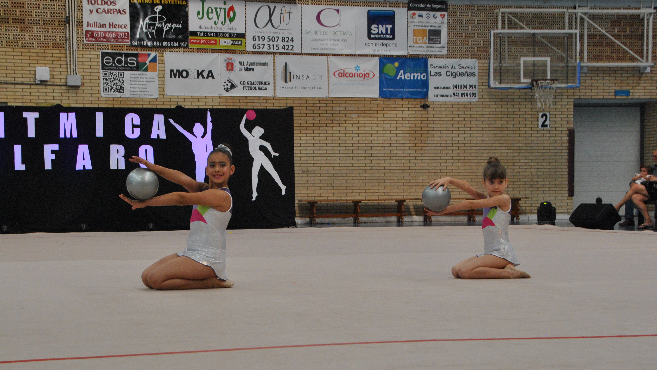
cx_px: 294
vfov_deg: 16.3
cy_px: 219
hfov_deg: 28.6
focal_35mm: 74
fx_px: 1289
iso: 800
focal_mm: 38
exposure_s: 1/200
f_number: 7.1
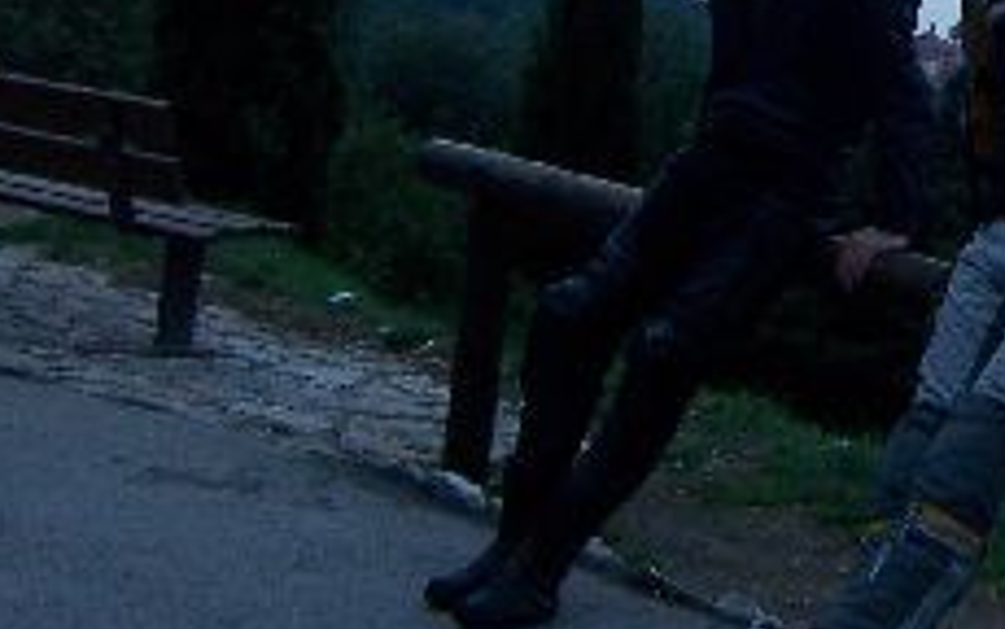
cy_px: -127
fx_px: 2905
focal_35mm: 106
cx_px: 1095
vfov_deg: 12.1
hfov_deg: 18.9
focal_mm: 6
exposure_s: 1/8
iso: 160
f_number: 2.8
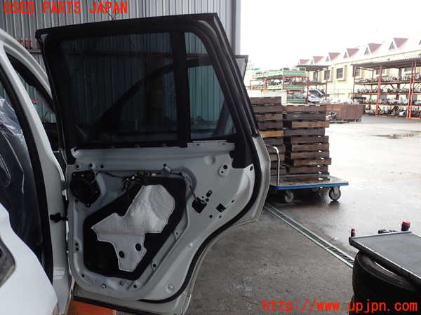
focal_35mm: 30
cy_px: 158
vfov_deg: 46.8
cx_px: 210
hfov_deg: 60.0
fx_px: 365
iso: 100
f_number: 3.2
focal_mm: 5.4
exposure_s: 1/250
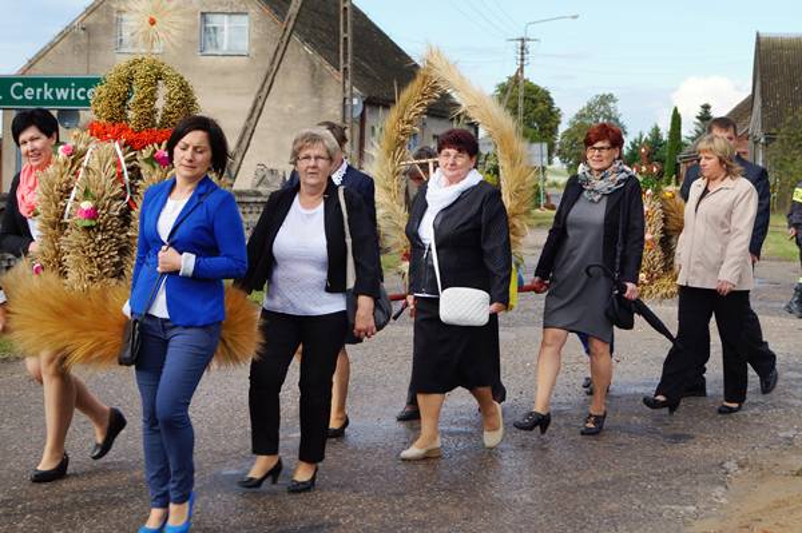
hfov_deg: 24.8
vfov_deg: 16.6
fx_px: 1825
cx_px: 401
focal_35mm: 82
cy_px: 266
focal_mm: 55
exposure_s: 1/125
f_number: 8
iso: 100
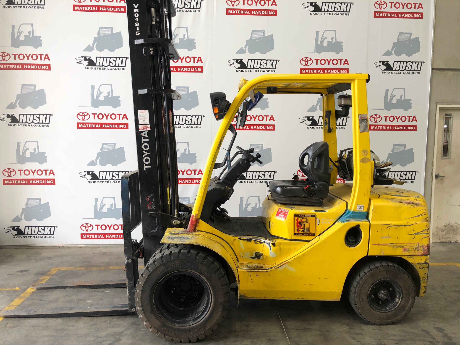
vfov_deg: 49.7
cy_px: 172
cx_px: 230
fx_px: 372
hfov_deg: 63.4
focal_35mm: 28
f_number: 1.8
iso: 64
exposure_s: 1/120
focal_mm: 4
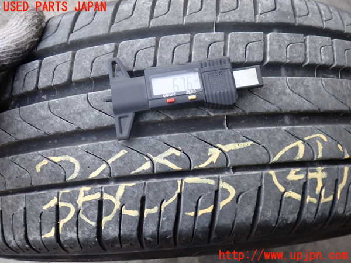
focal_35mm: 30
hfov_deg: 60.0
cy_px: 132
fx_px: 304
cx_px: 176
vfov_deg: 46.8
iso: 200
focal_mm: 5.4
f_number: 2.3
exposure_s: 1/60
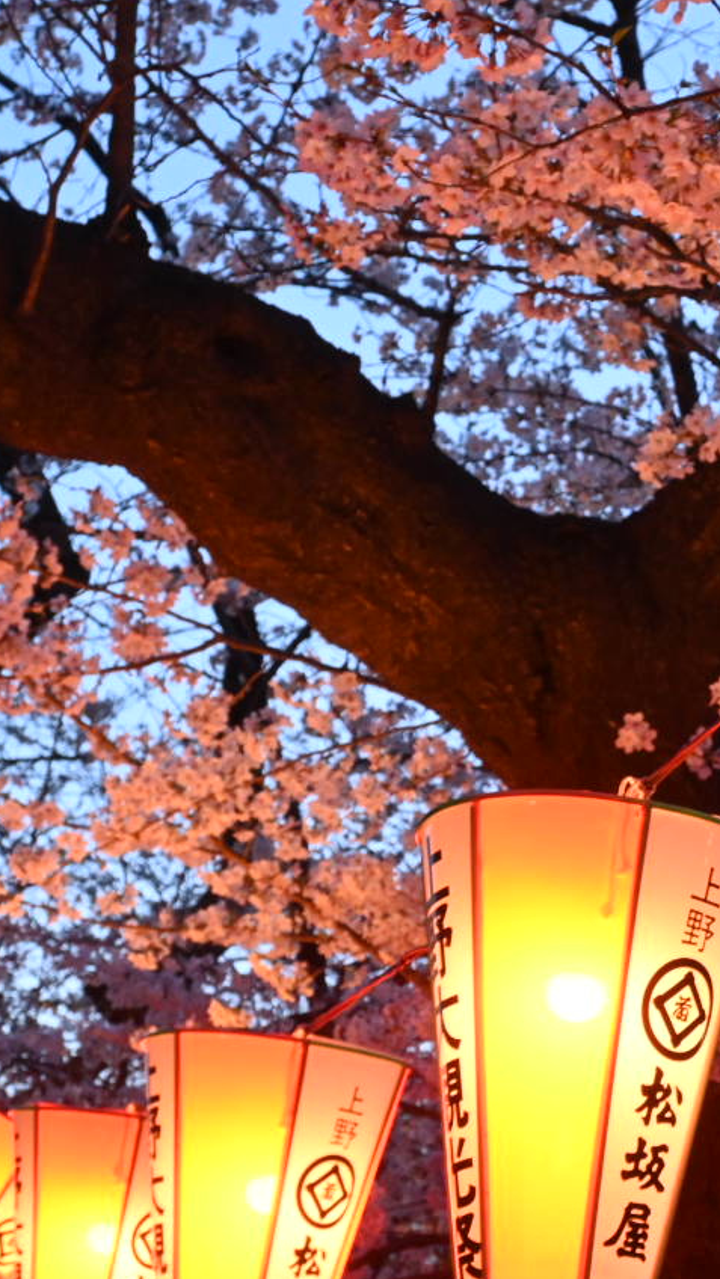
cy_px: 667
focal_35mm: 94
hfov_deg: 12.3
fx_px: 3207
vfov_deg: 22.6
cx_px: 986
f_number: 8
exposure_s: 1/20
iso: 2000
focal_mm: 31.5
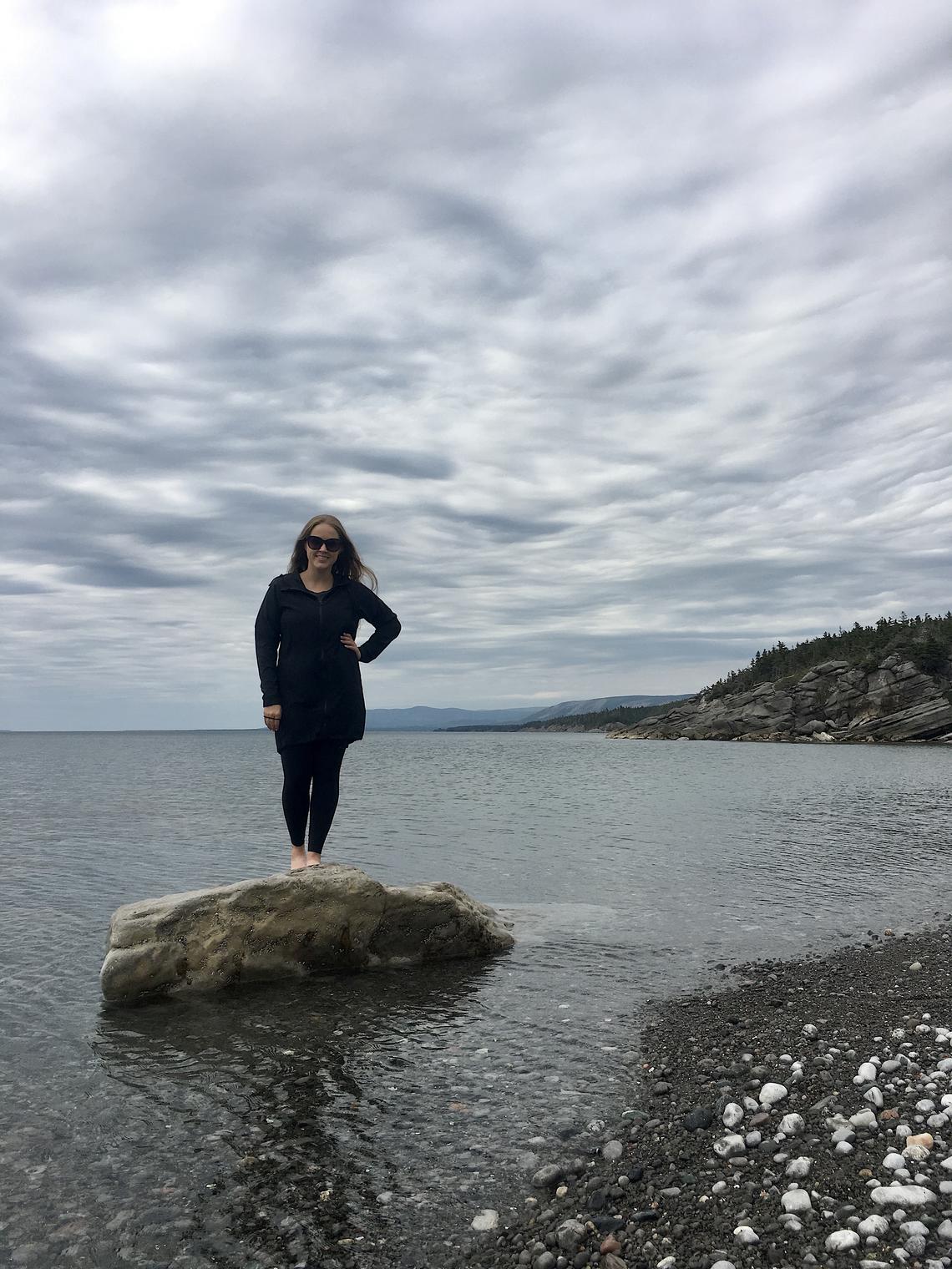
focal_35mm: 29
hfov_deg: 48.2
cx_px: 476
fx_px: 1063
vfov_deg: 61.7
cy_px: 634
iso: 25
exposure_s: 1/1972
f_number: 2.2
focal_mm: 4.15
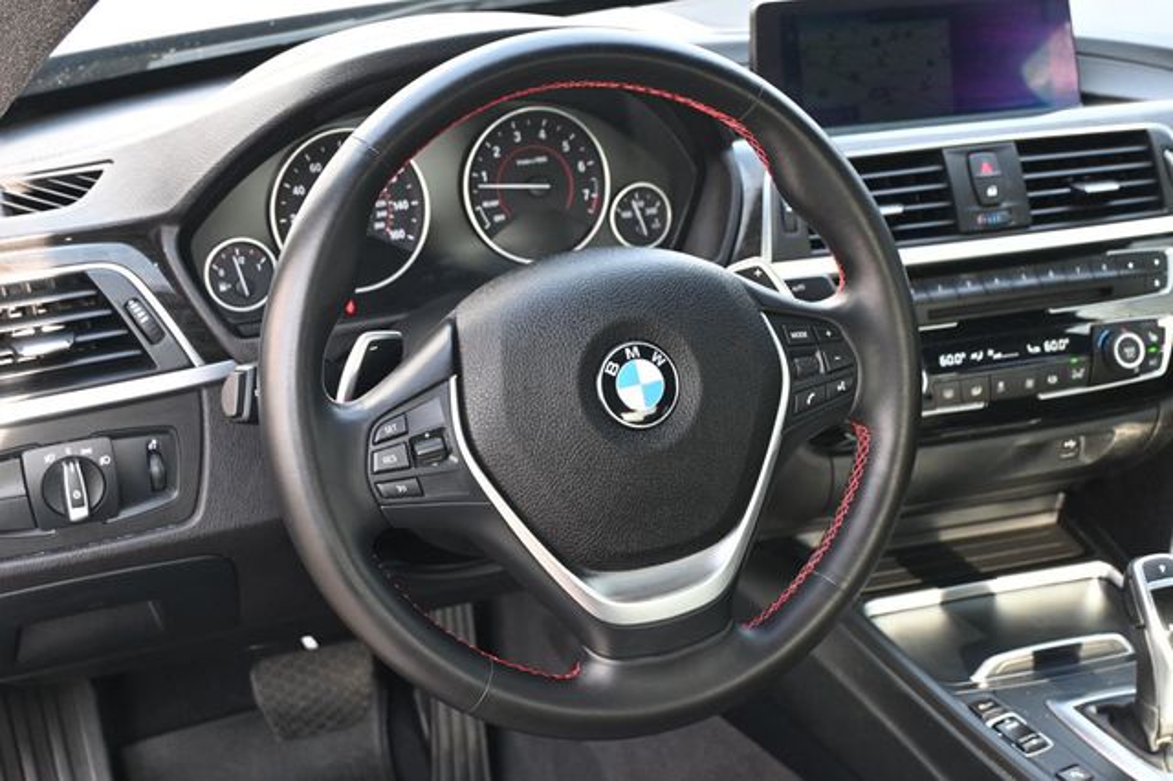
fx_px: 1612
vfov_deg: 27.2
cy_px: 390
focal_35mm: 50
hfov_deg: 40.0
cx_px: 586
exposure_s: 1/125
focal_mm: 33
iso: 1250
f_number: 5
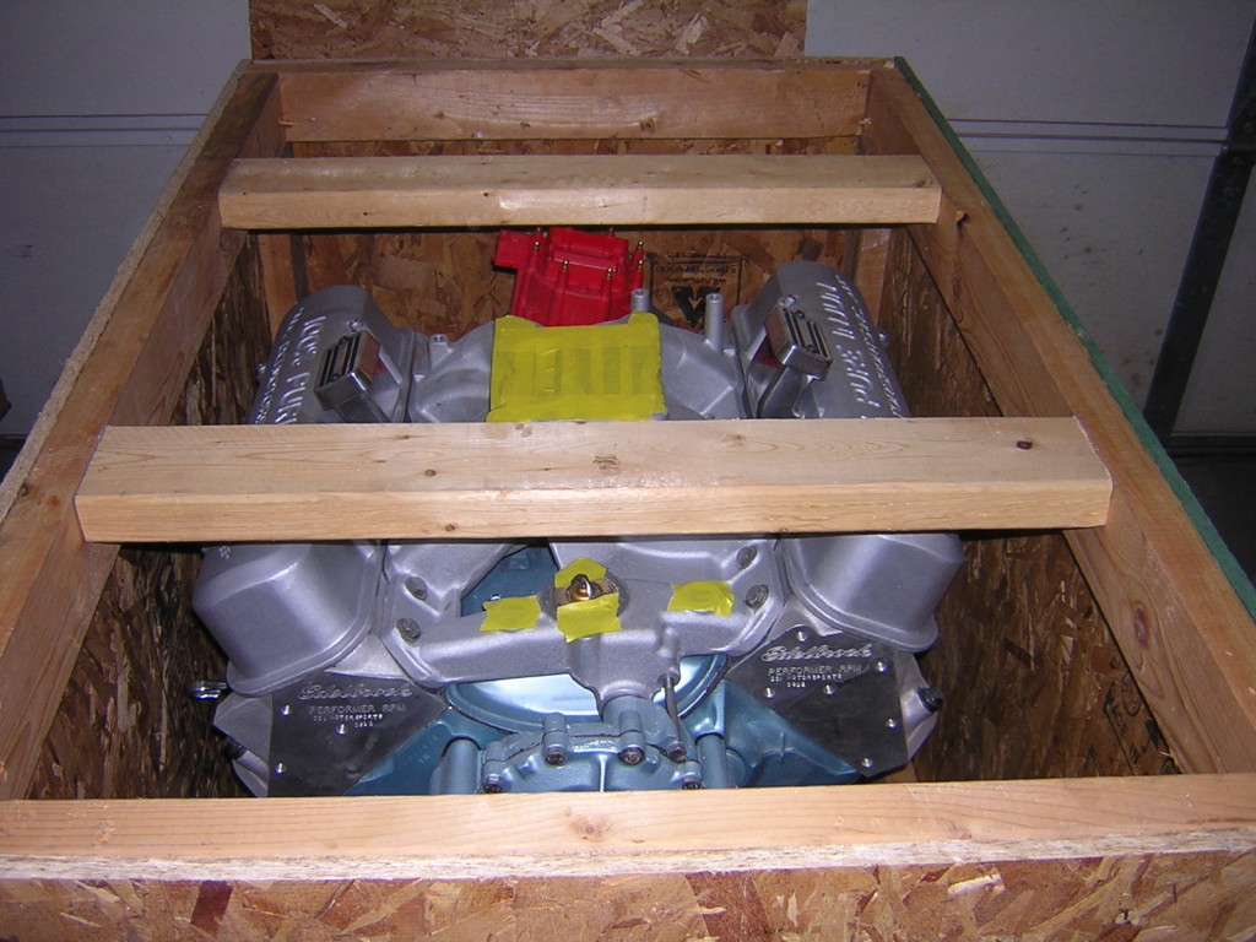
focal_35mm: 36
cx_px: 628
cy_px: 471
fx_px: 1306
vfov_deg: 39.7
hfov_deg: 51.4
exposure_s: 1/60.1
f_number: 2.6
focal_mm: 4.7
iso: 100
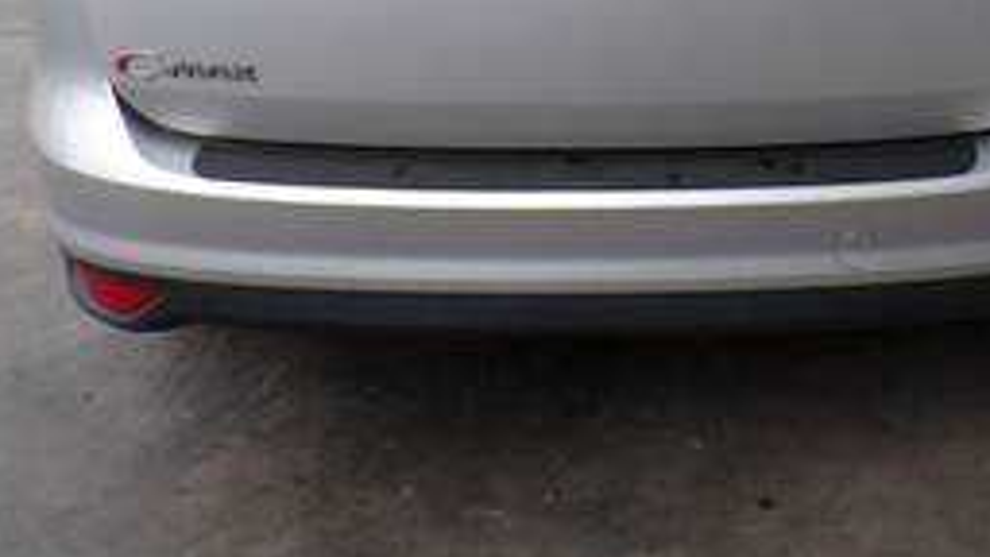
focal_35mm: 49
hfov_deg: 40.7
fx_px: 1286
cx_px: 758
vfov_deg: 23.4
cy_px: 0
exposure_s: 1/180
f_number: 4.4
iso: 100
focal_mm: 4.3
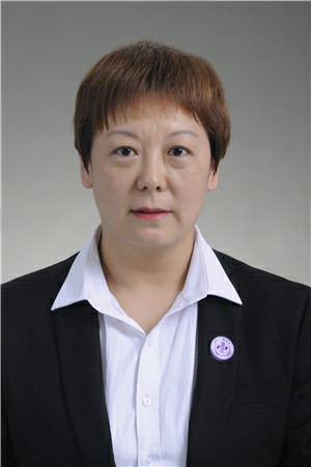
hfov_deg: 10.7
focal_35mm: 128
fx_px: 1655
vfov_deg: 16.1
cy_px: 234
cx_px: 156
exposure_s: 1/125
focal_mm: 85
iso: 160
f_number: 5.6
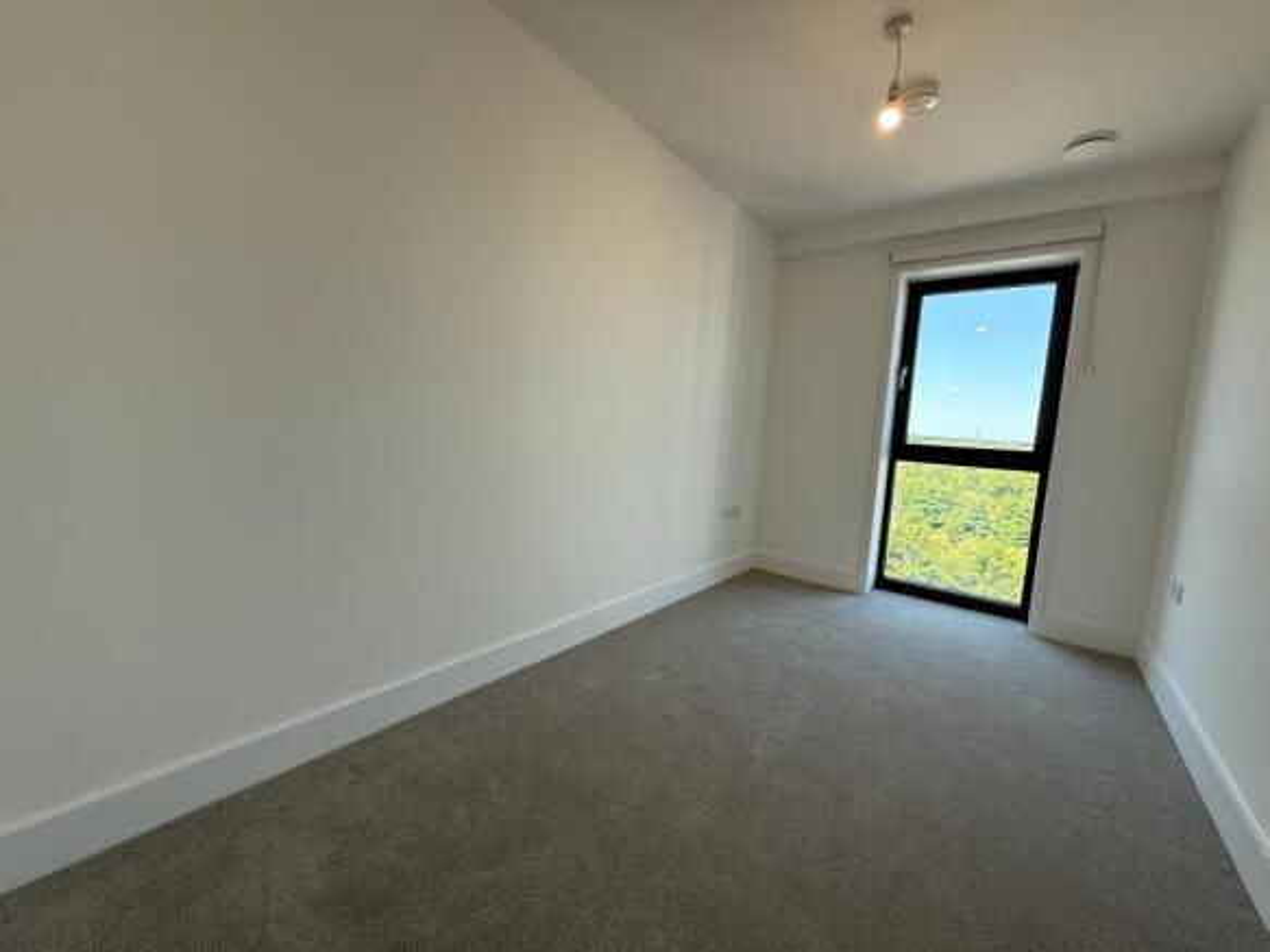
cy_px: 476
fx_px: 514
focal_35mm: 14
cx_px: 635
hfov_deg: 102.1
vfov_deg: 85.7
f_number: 2.2
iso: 64
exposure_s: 1/112
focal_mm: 2.22
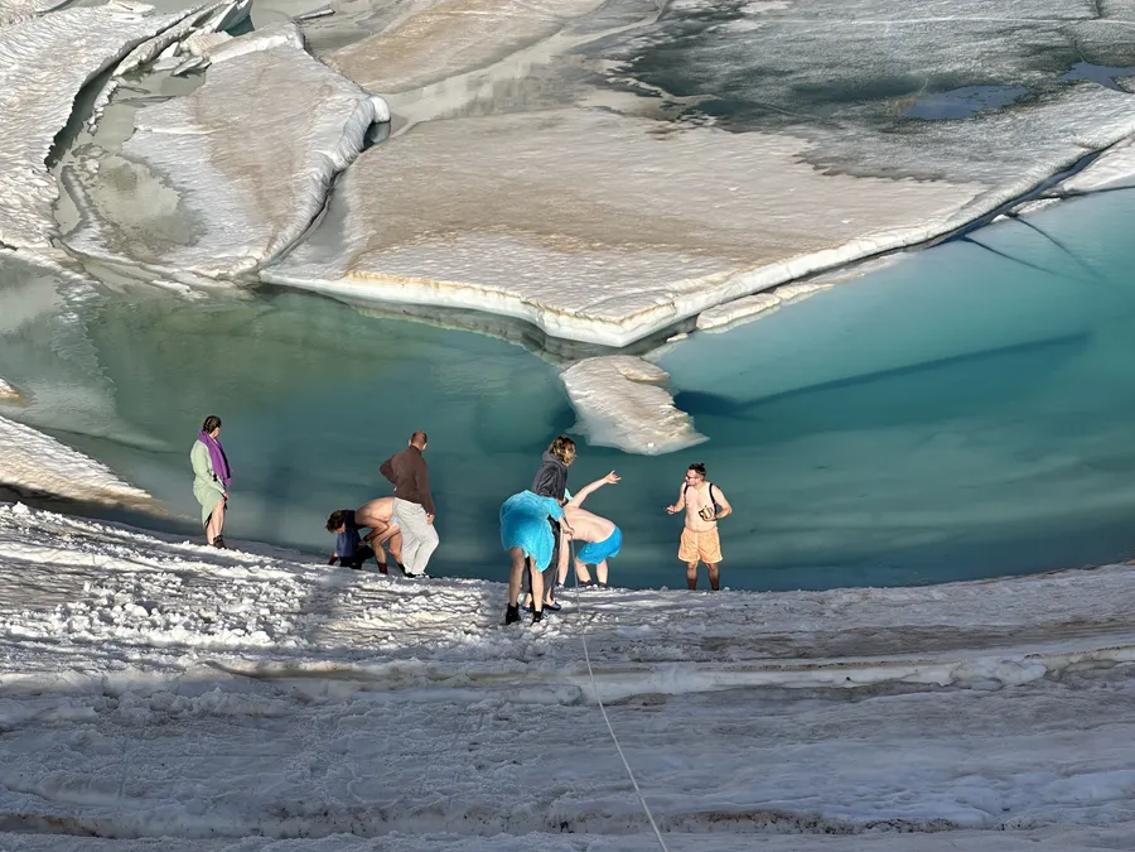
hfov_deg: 25.3
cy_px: 426
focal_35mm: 77
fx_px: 2525
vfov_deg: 19.1
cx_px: 568
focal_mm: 9
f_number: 2.8
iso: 32
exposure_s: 1/1143
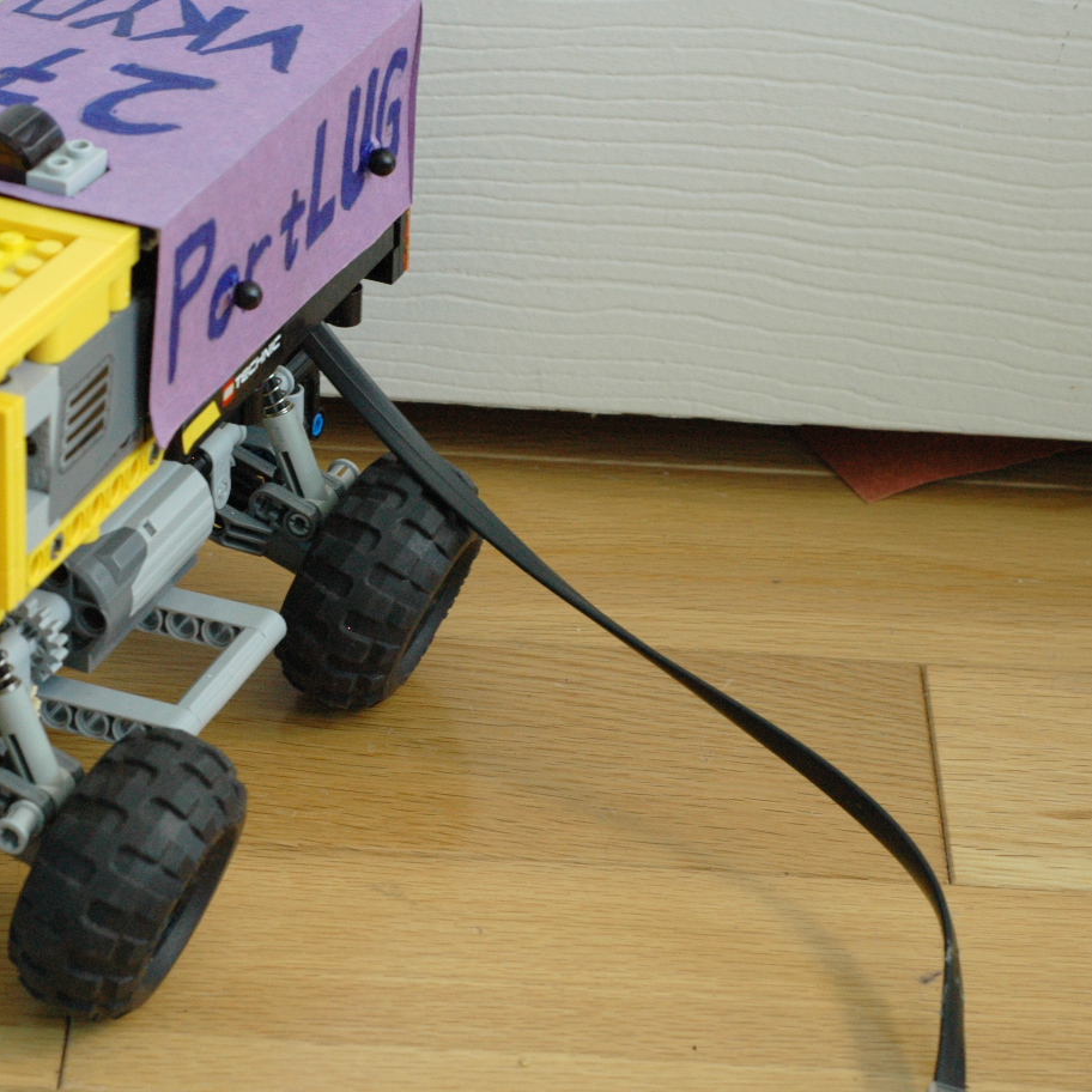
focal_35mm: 105
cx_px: 286
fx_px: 3747
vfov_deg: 16.6
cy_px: 522
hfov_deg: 16.5
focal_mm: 50
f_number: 8
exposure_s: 1/5
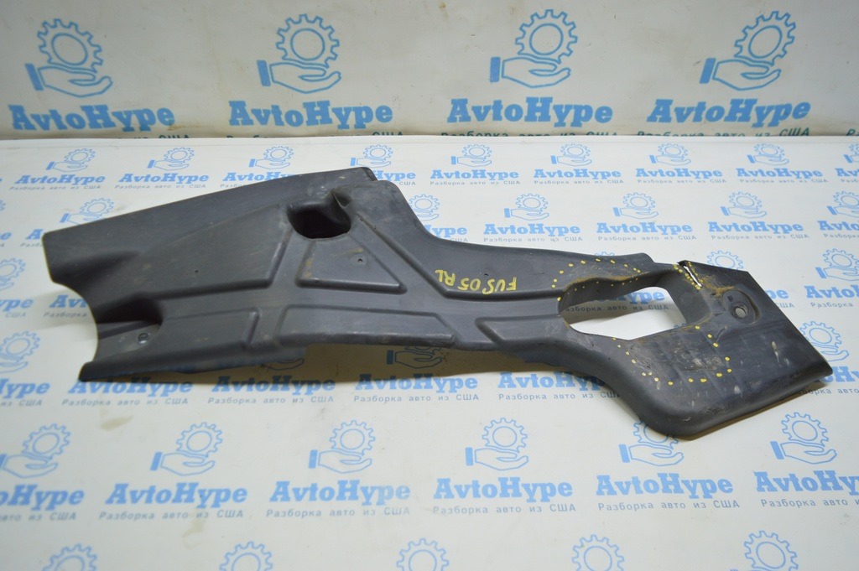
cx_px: 430
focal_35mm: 27
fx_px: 644
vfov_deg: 47.9
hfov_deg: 67.4
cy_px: 286
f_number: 3.5
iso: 400
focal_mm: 18
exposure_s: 1/60
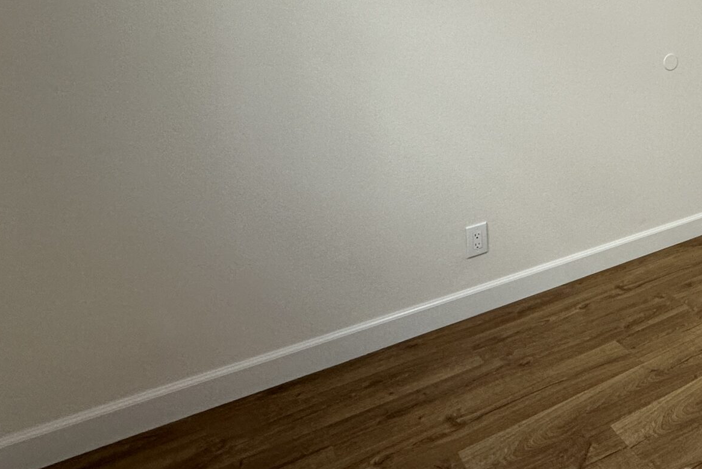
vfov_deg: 37.1
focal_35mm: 32
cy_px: 8
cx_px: 754
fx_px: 624
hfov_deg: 45.6
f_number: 2.2
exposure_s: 1/120
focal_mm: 2.22
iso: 125
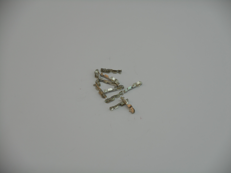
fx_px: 781
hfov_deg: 16.8
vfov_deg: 12.7
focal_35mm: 117
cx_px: 116
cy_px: 86
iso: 80
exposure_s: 1/60
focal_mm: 20.9
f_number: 5.9
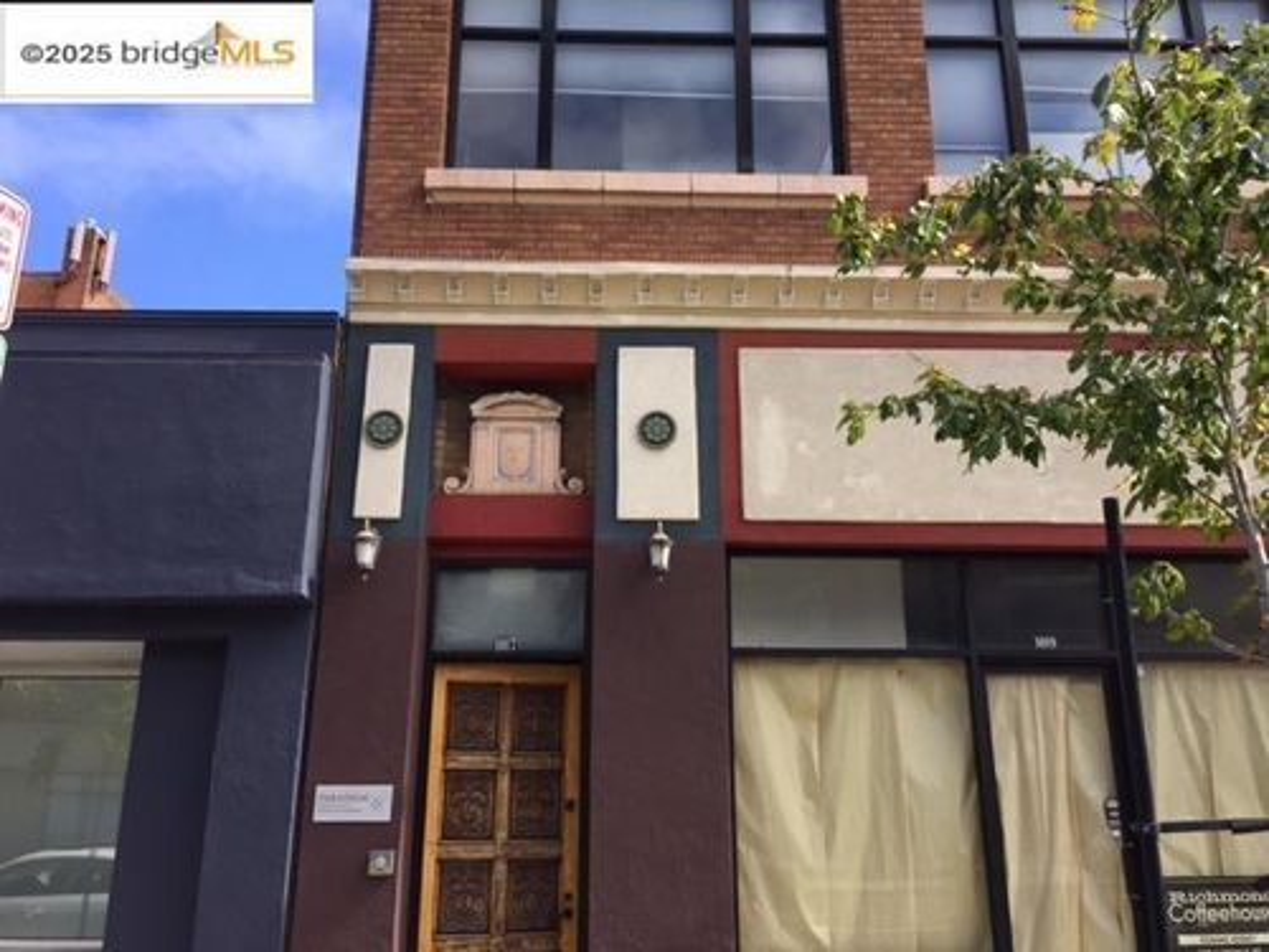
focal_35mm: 29
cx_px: 634
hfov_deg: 61.7
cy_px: 476
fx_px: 1063
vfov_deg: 48.2
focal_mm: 4.15
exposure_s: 1/775
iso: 32
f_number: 2.2
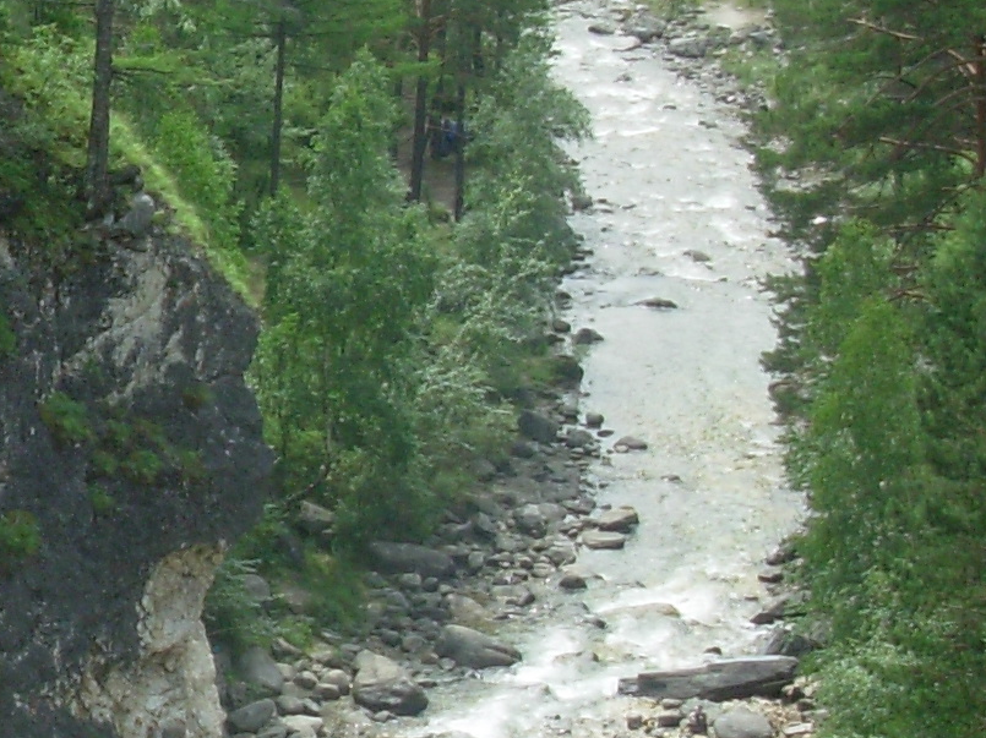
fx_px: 3787
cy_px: 426
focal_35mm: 133
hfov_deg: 14.3
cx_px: -216
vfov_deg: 11.1
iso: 50
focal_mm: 6.3
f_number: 2.9
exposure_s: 1/304
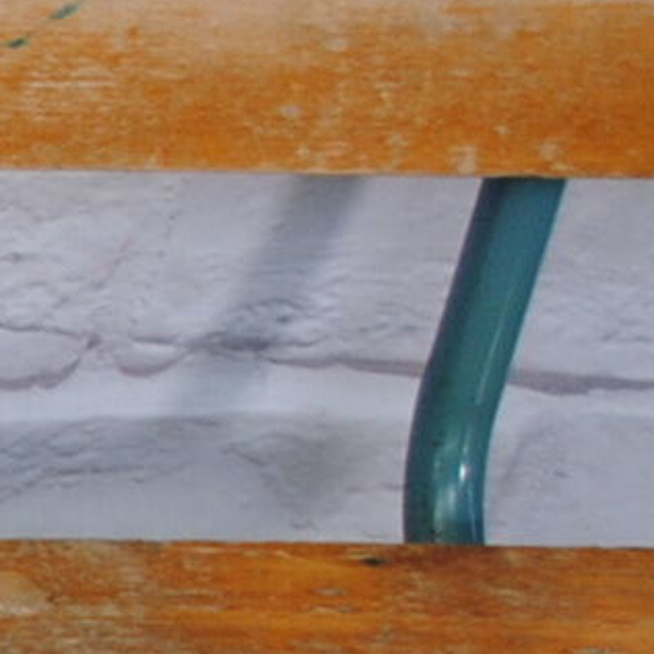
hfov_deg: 6.7
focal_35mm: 210
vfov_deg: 8.2
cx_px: -1886
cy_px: 984
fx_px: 4489
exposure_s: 1/100
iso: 200
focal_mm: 18
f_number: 5
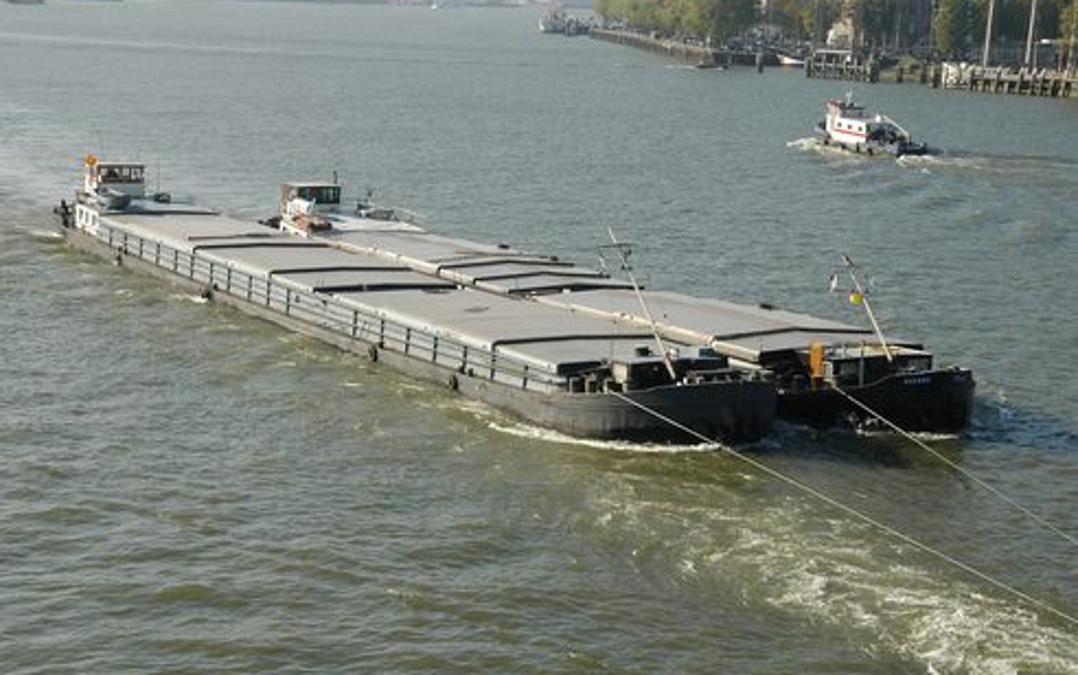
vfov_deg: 15.5
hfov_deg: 24.5
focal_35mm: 85
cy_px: 336
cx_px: 540
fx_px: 2484
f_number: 10
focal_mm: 55
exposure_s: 1/320
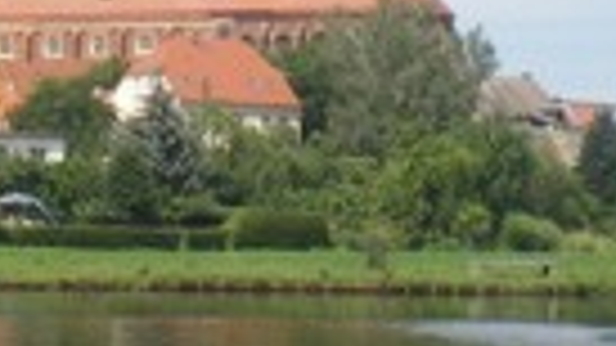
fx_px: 2646
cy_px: -11
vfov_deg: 7.5
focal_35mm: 162
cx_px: 214
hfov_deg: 13.3
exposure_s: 1/400
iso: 50
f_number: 4.6
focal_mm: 6.3
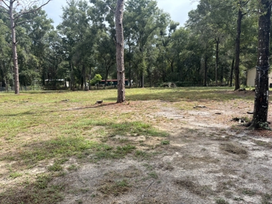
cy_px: 102
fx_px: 204
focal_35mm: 26
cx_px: 136
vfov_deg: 53.1
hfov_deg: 67.3
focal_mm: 5.96
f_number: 1.6
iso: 50
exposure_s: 1/1068
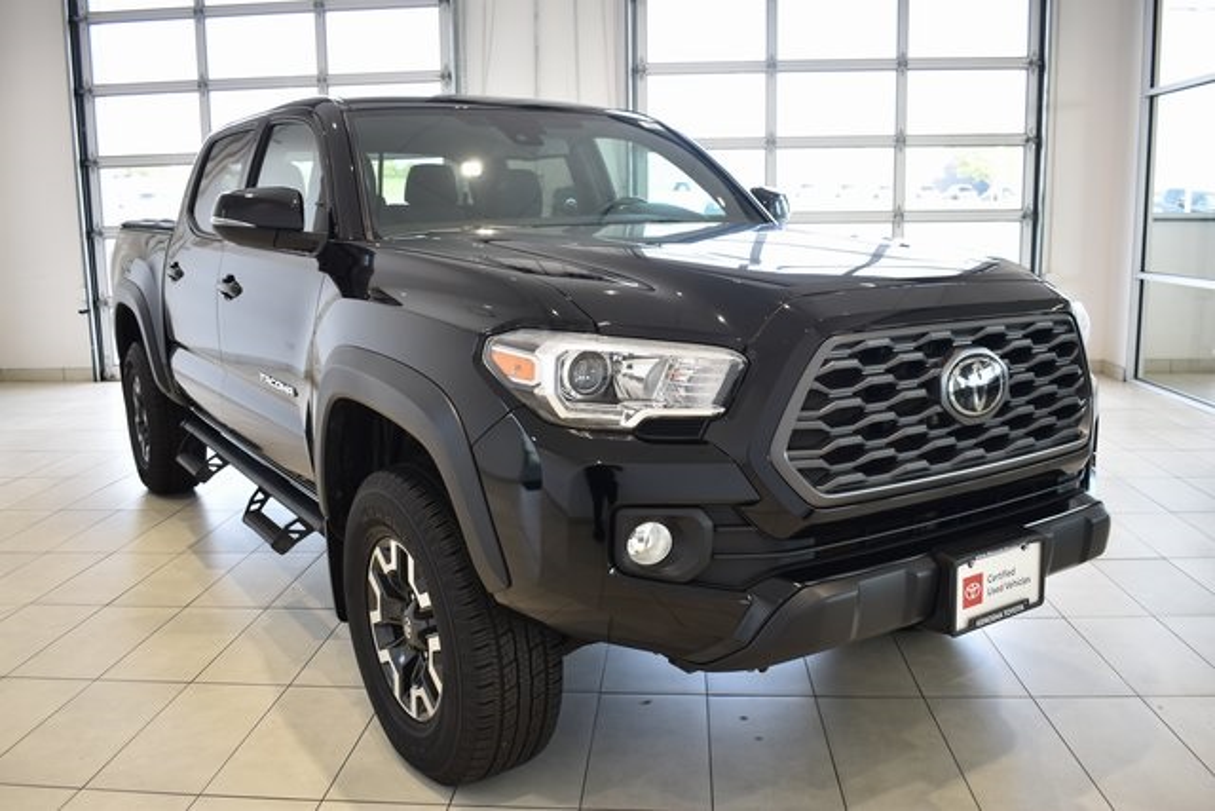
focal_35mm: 30
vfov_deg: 43.6
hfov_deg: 61.9
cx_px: 608
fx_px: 1013
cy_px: 406
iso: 110
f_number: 3.8
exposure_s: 1/30
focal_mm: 20
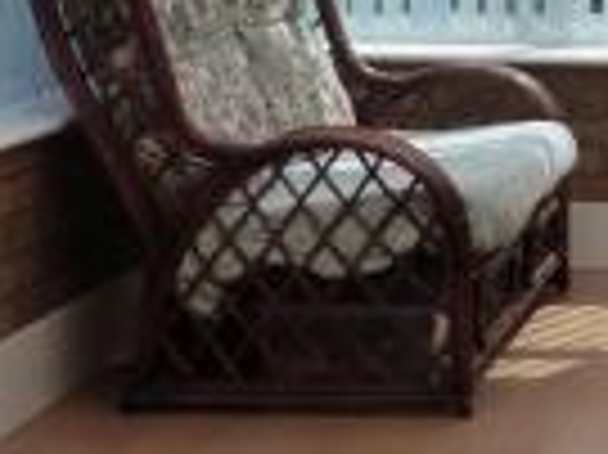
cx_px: 876
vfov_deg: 13.2
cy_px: -137
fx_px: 1895
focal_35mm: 108
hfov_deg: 16.8
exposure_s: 1/640
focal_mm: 4.3
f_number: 5
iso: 200
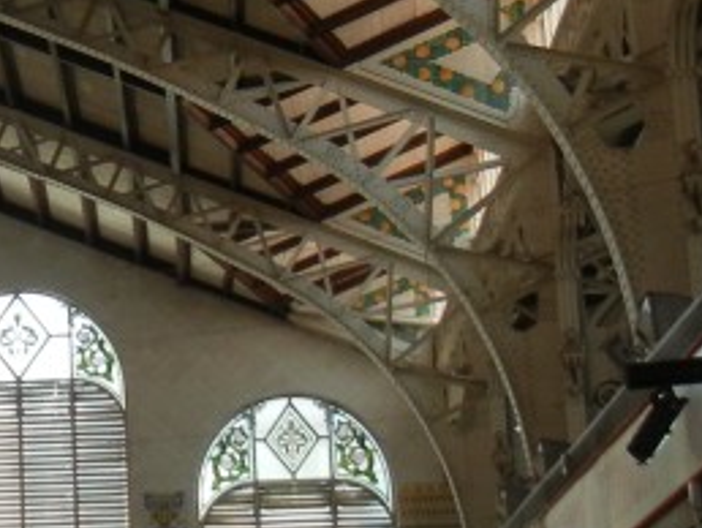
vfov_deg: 12.5
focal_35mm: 119
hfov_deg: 16.1
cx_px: -71
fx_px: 2416
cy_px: 237
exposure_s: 1/188
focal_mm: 5.4
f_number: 3.5
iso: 160
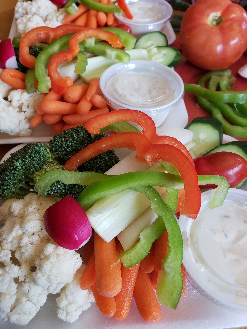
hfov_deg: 53.1
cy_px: 164
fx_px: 247
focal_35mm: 26
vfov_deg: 67.3
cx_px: 124
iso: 80
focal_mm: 4.3
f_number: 2.4
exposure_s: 1/60
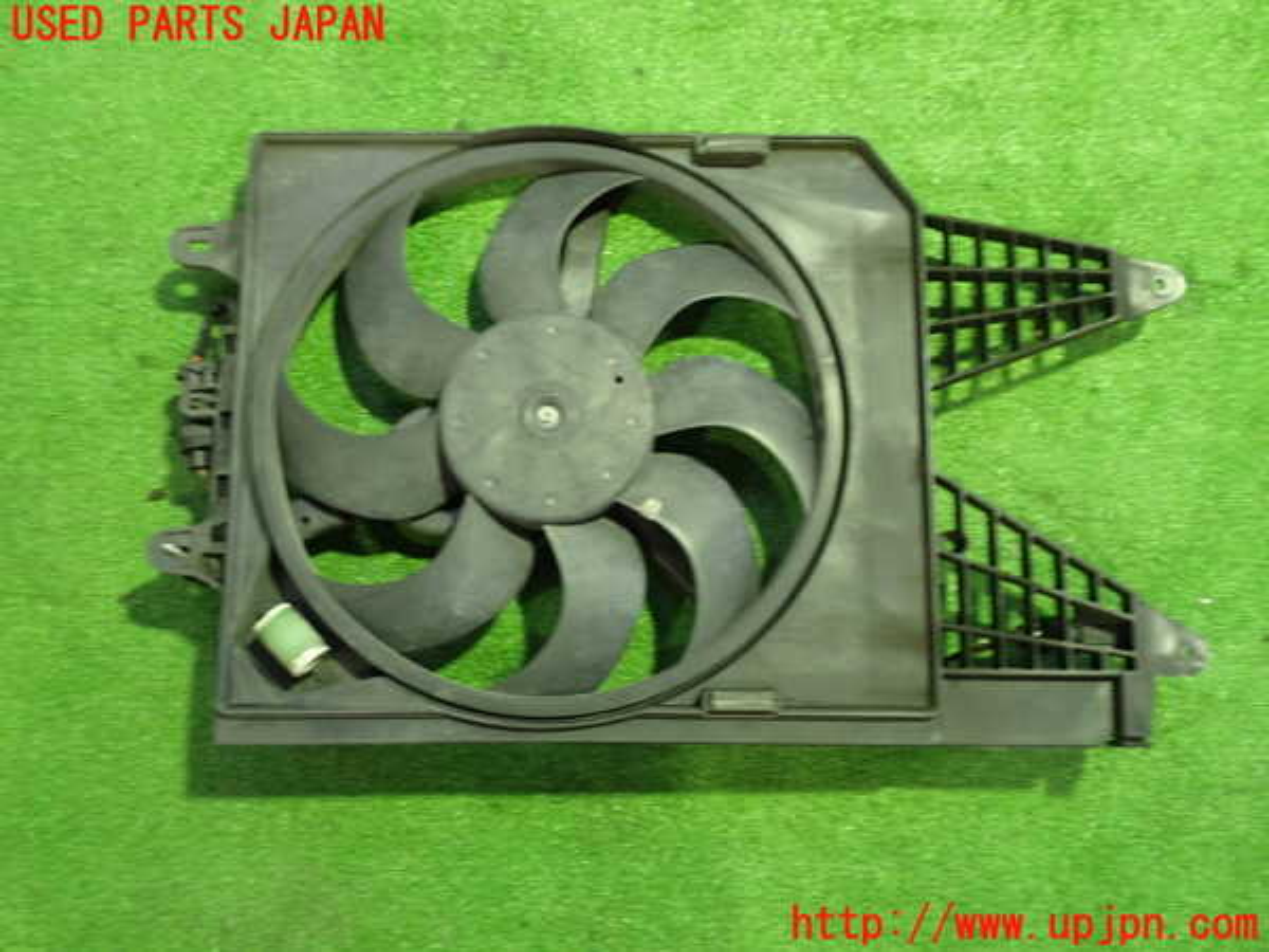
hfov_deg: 51.4
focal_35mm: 36
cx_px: 634
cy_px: 476
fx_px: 1320
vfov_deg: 39.7
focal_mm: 6.37
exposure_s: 1/25
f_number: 2.5
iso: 800
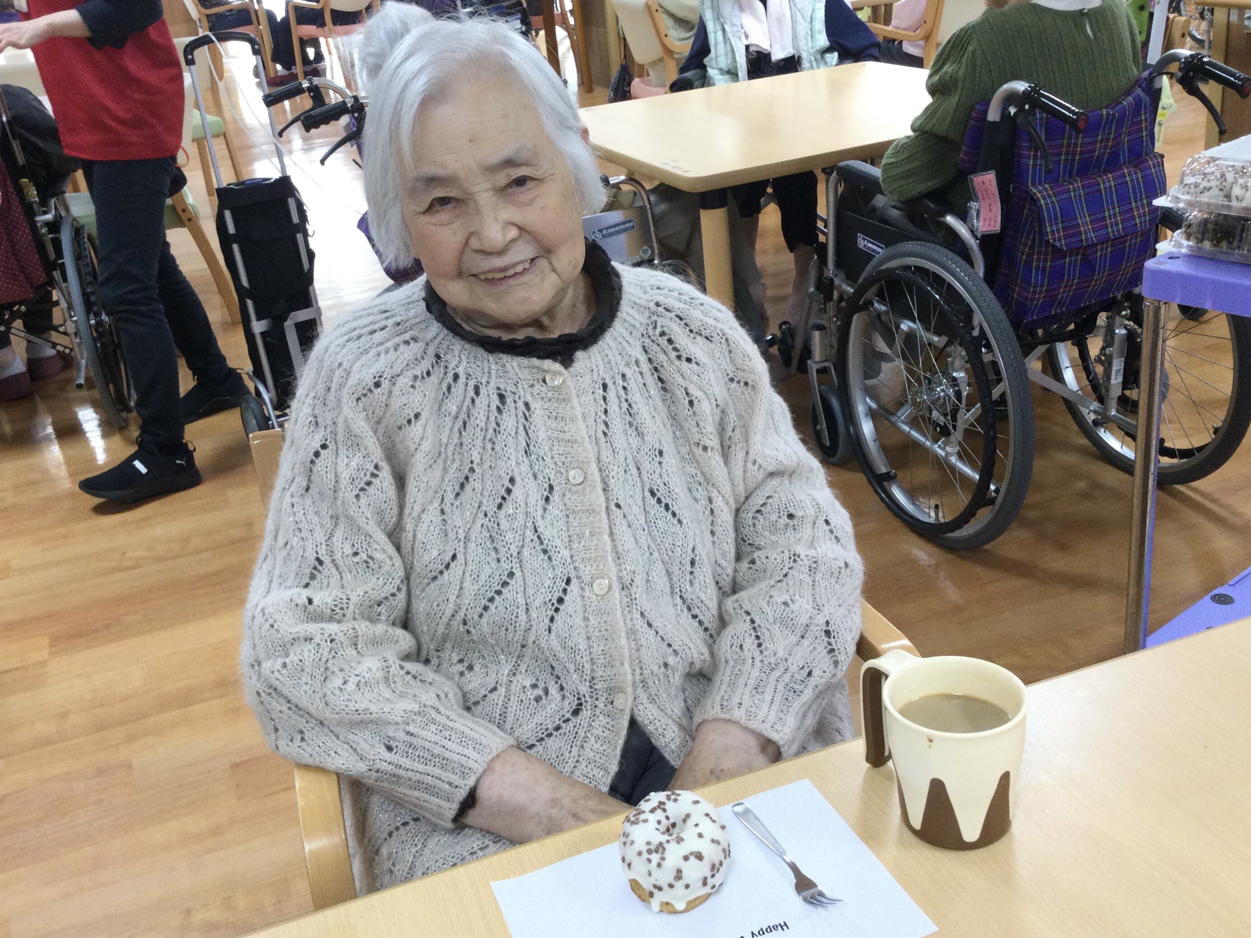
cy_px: 469
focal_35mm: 31
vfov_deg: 45.4
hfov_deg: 58.4
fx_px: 1120
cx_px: 626
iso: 64
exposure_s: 1/30
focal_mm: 3.3
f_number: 2.4
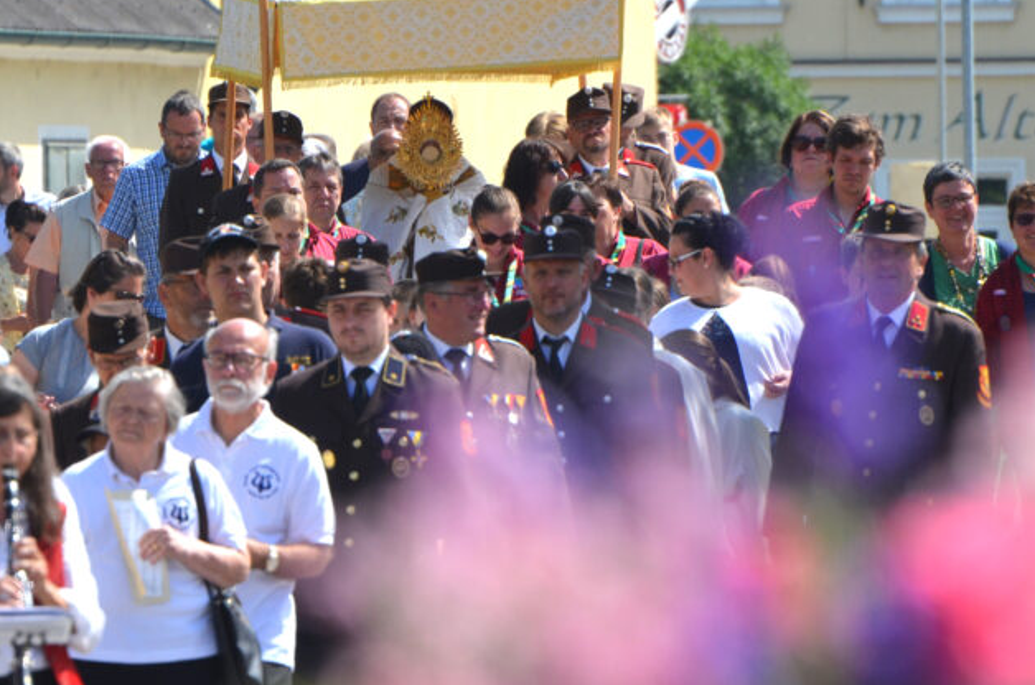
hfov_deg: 3.8
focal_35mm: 550
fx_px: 15780
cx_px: 460
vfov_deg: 2.5
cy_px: 302
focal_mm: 300
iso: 400
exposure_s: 1/1000
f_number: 8
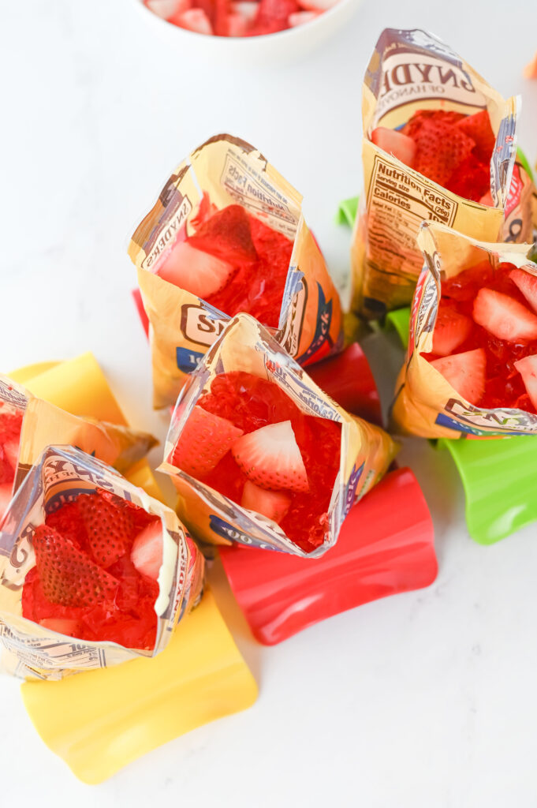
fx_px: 1121
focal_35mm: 50
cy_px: 404
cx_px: 268
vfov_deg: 39.6
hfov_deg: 26.9
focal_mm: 50
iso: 360
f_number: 5.6
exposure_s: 1/125
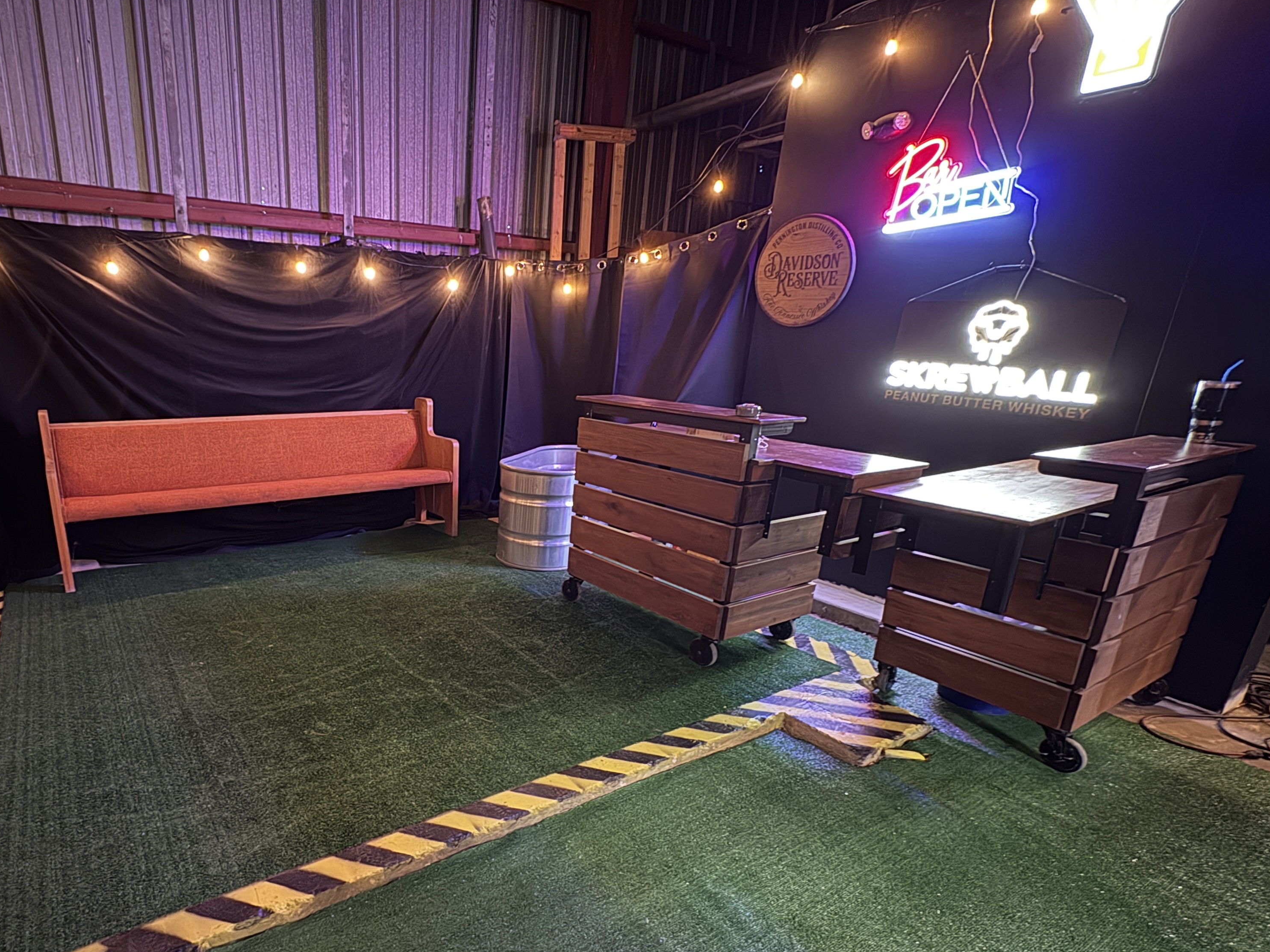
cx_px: 434
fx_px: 697
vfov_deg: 68.3
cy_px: 552
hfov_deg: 82.1
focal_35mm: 19
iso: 640
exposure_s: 1/12
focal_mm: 2.22
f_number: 2.2
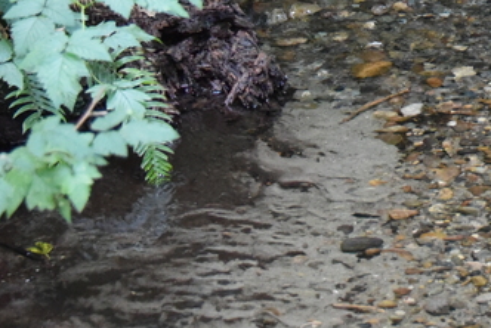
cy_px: -185
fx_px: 3262
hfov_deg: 8.5
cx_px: 677
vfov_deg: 5.7
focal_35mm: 239
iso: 5600
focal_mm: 62
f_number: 4.8
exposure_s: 1/125
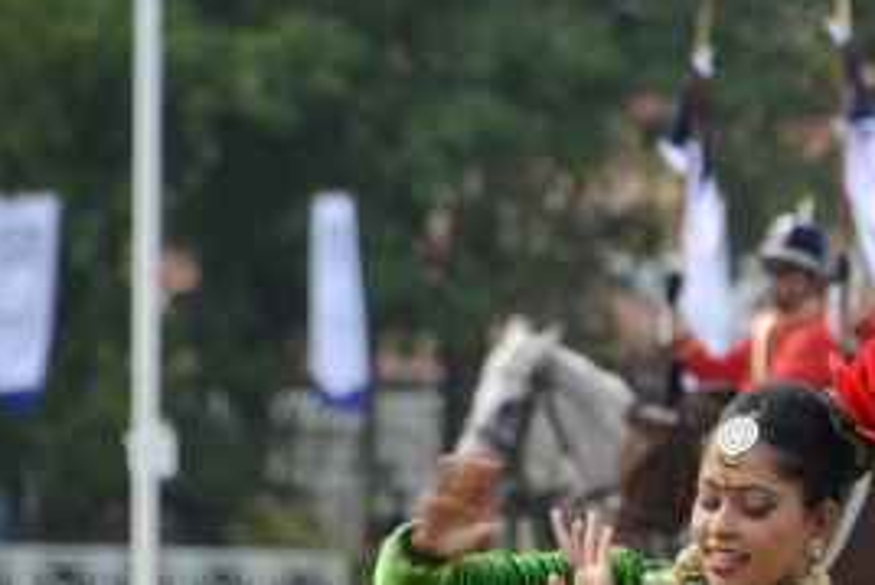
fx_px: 19065
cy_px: 632
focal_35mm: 784
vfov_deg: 1.8
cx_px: 1136
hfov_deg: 2.6
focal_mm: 300
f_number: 10
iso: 250
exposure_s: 1/125
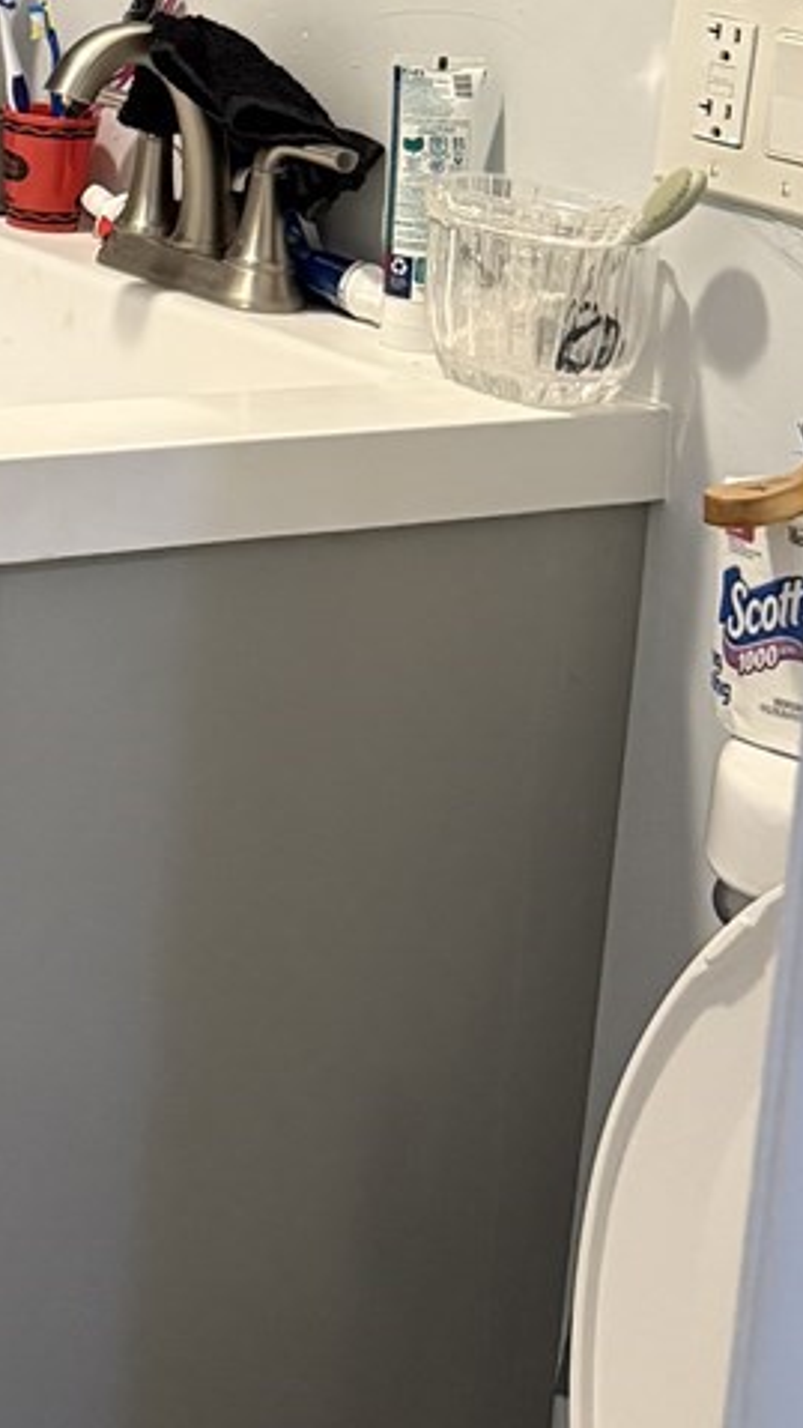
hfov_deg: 13.6
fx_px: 3179
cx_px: -361
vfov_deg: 24.0
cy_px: -51
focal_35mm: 84
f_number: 1.78
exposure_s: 1/60
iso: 640
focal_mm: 6.76
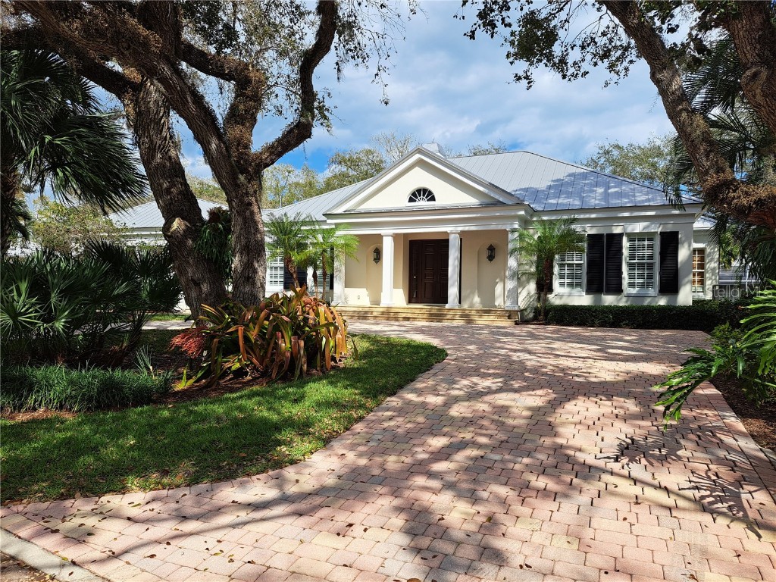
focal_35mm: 24
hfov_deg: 71.6
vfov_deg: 56.8
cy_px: 291
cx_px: 388
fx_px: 538
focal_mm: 5.23
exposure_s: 1/1852
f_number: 1.8
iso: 50
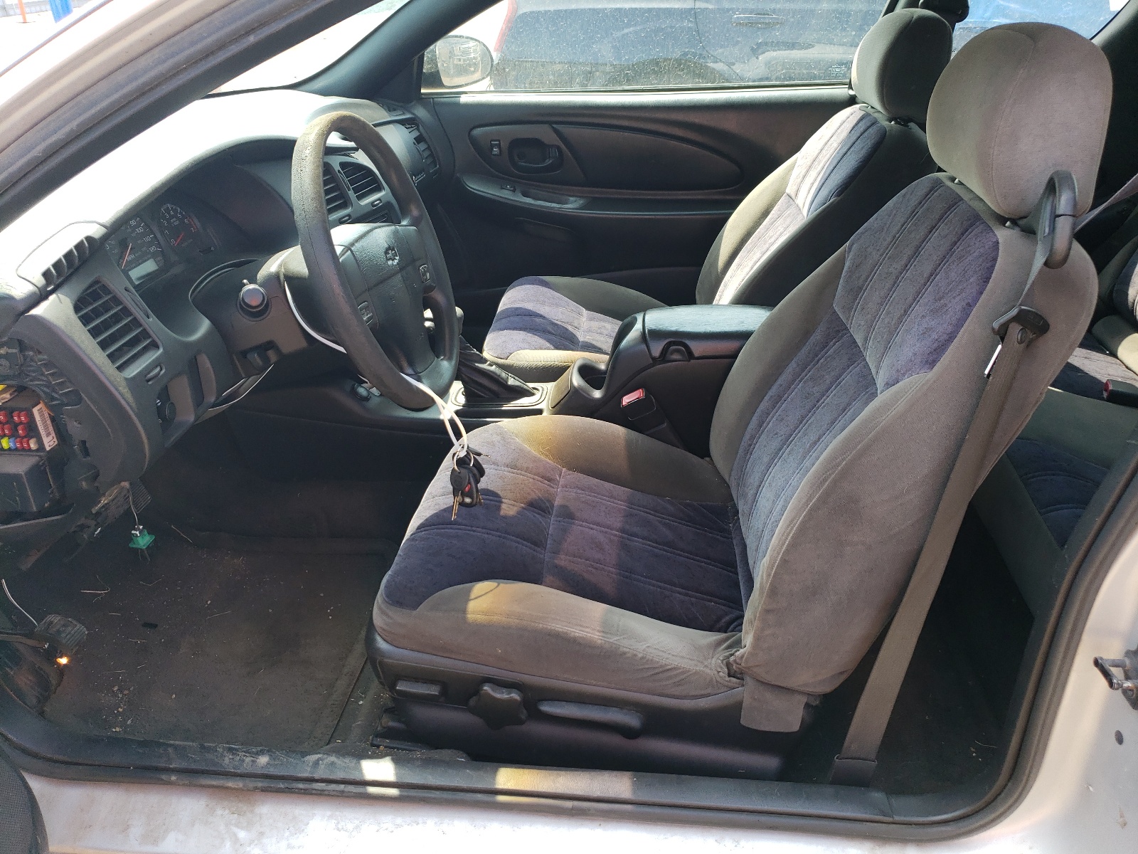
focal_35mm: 26
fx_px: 855
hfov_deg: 67.3
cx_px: 569
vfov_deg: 53.1
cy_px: 427
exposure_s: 1/385
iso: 50
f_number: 1.5
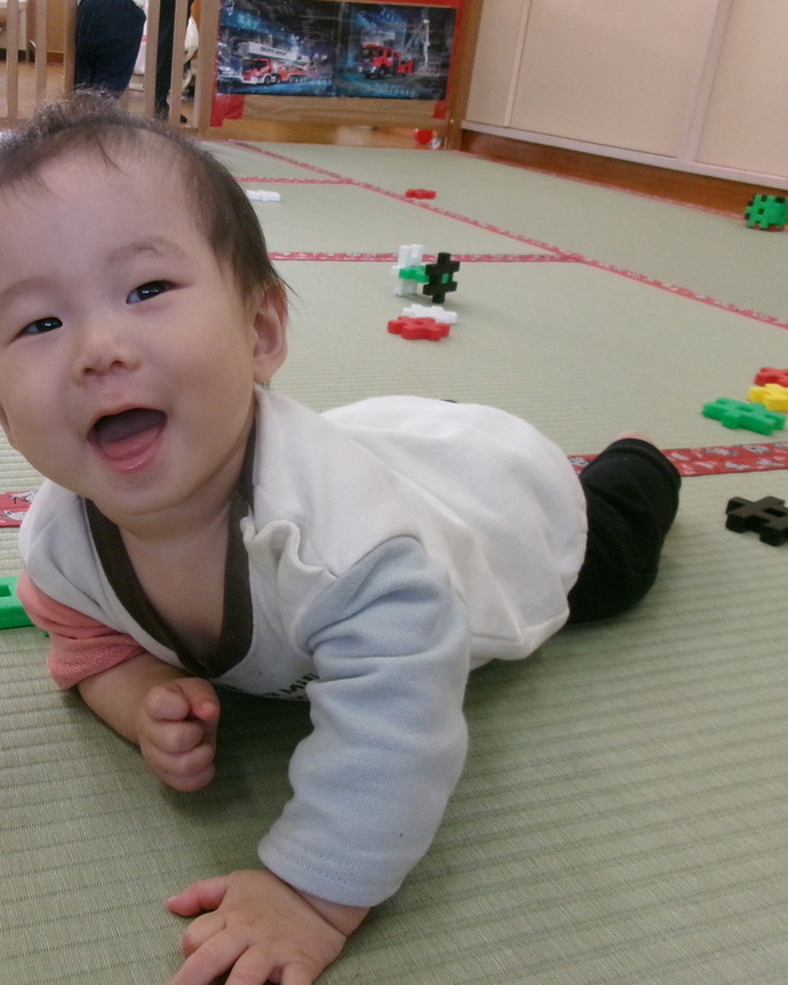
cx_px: 216
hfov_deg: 39.3
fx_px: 1079
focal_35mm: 37
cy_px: 497
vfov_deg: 49.1
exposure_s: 1/125
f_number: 3.9
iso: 477
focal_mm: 5.1
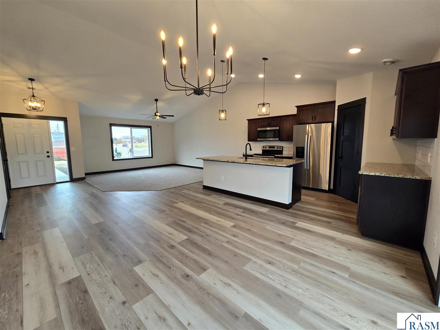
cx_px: 220
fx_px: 165
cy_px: 165
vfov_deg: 89.9
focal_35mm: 13
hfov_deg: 106.2
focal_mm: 2.2
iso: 64
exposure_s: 1/60
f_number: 2.2
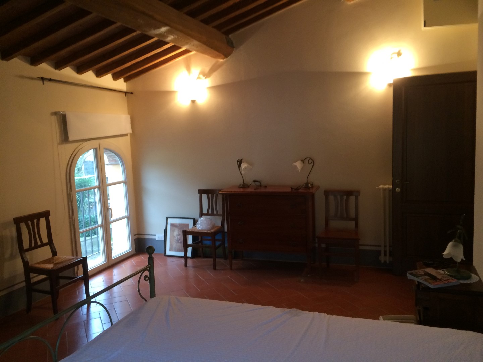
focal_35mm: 29
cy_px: 181
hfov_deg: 61.7
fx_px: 405
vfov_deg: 48.2
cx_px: 242
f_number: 2.2
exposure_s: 1/33
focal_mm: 4.15
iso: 160
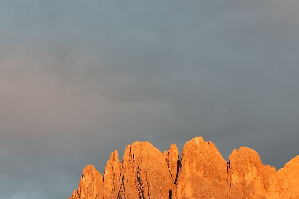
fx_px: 1686
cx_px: 160
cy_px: 233
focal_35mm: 203
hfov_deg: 10.1
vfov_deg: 6.7
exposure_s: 1/320
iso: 500
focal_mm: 70
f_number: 2.8
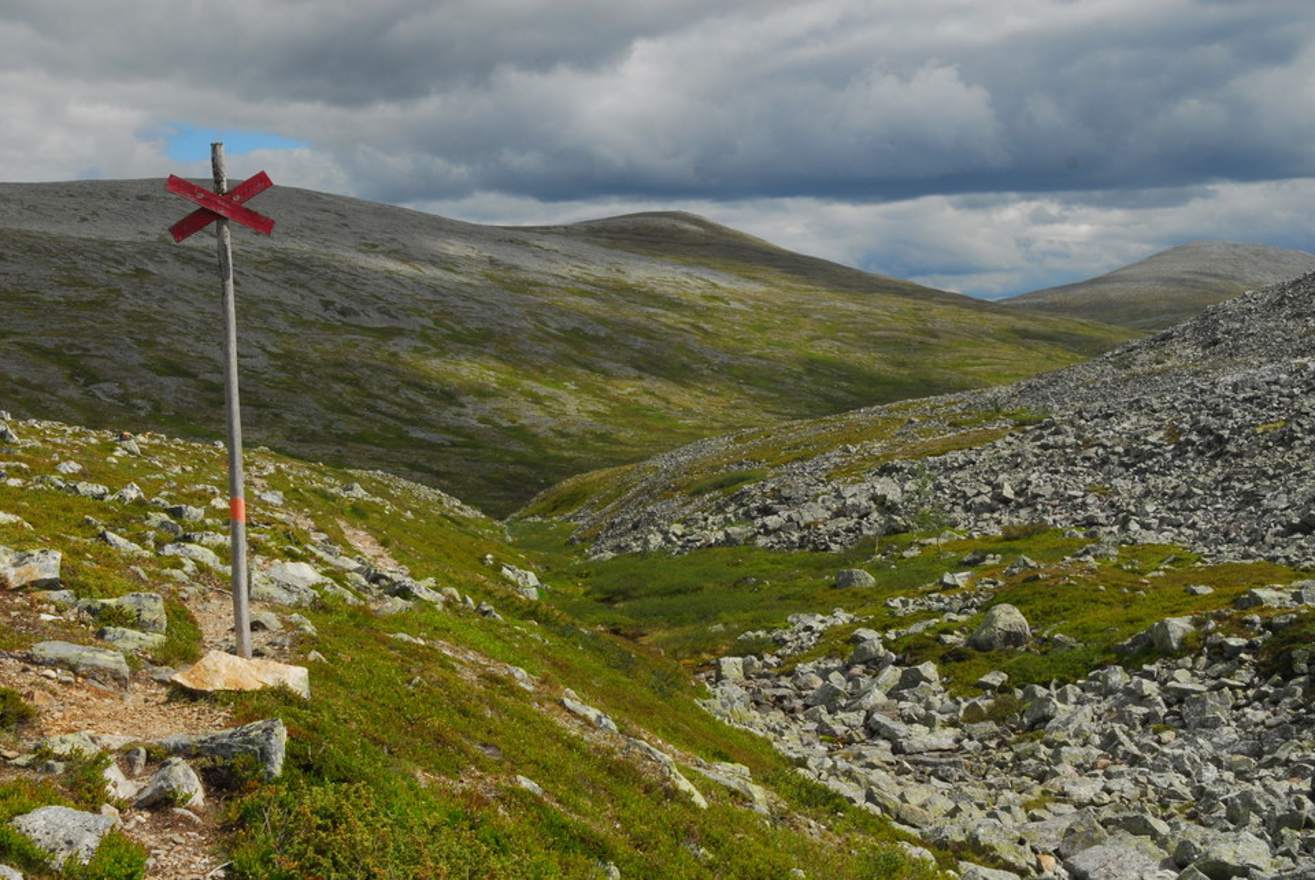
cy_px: 440
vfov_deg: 28.2
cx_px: 658
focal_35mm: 48
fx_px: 1756
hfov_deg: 41.1
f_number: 20
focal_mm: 32
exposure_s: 1/80
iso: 200
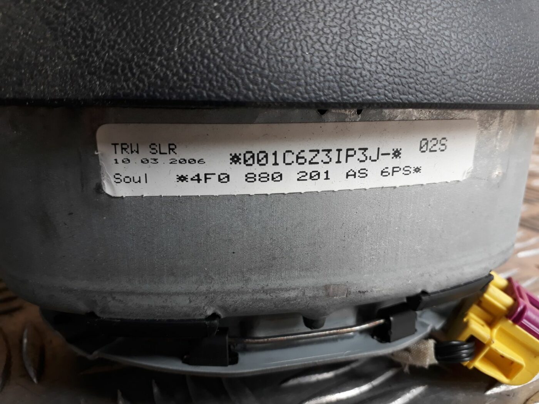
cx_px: 270
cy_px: 202
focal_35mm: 27
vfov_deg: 51.4
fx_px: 420
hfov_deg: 65.3
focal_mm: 3.6
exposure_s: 1/100
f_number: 1.9
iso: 50
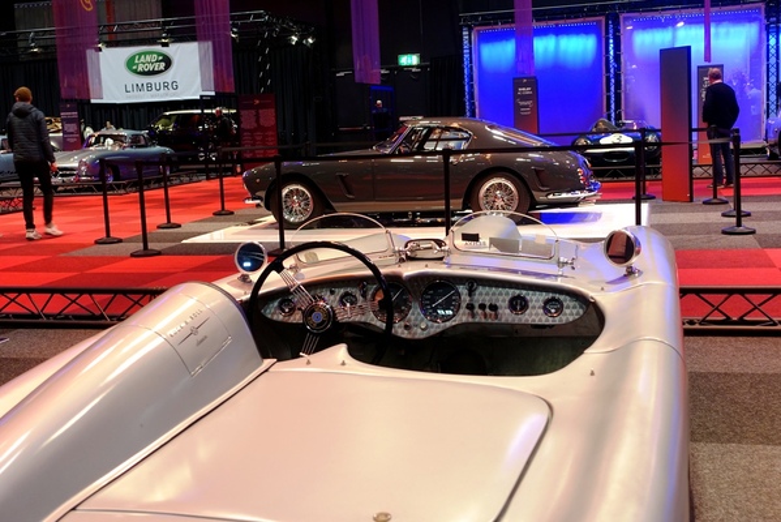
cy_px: 261
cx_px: 390
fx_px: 890
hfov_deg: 47.4
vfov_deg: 32.7
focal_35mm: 41
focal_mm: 14.9
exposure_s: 1/50
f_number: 2.8
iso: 400
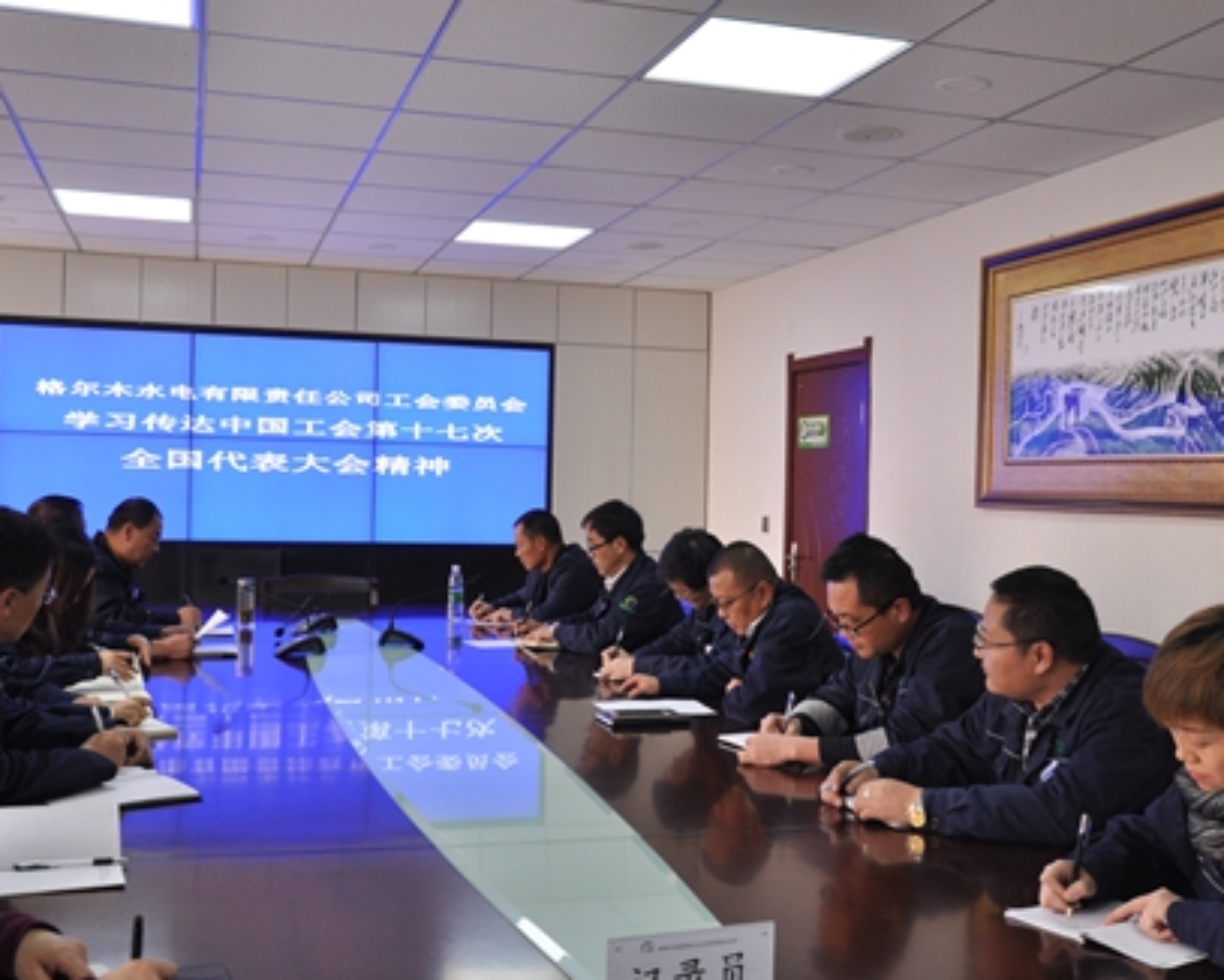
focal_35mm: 38
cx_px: 610
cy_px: 490
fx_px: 1377
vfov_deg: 39.2
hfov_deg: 47.9
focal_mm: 22
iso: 400
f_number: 5.6
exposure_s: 1/30
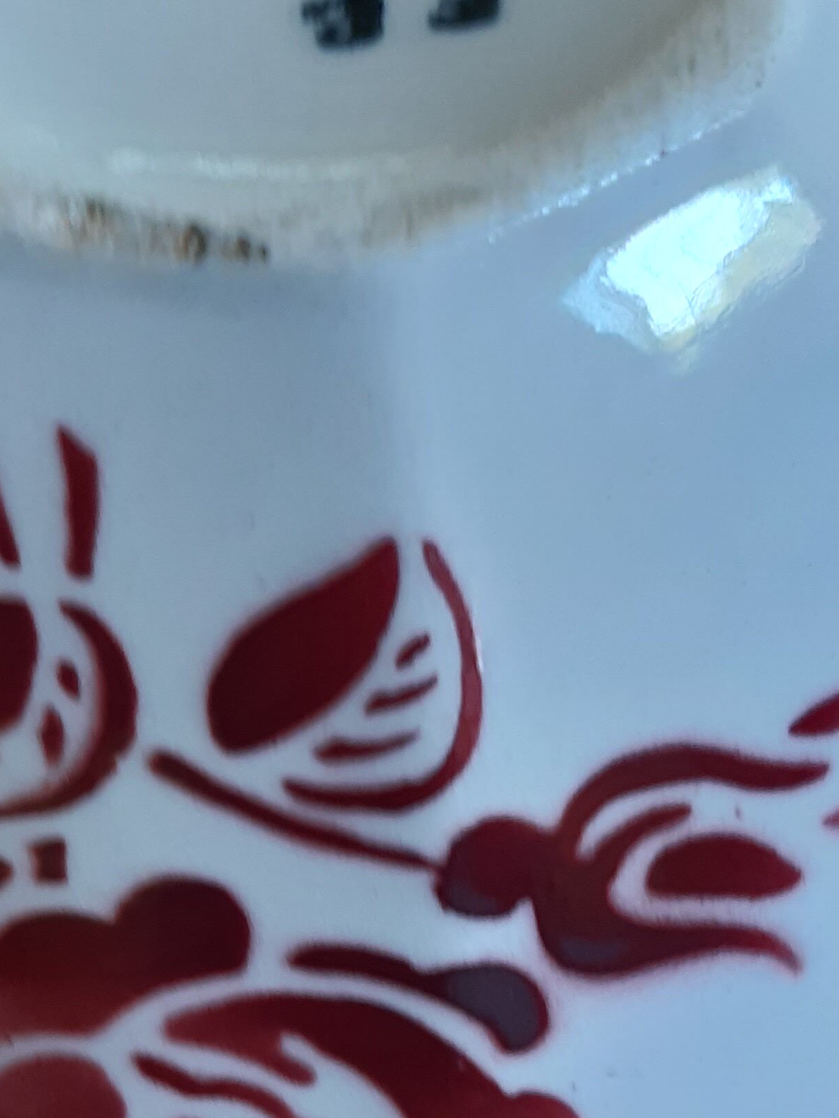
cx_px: 258
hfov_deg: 19.8
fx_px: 2392
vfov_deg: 26.0
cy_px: 832
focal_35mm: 74
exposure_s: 1/50
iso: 80
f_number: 1.7
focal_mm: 3.92
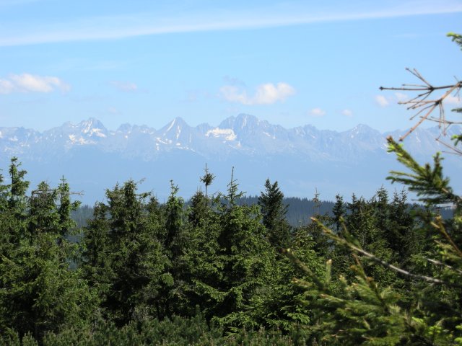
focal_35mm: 117
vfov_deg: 12.7
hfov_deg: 16.8
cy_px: 173
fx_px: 1562
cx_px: 231
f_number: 5.6
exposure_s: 1/236
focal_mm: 24.5
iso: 64
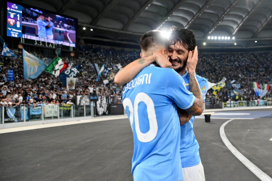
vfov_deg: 53.1
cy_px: 90
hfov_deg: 73.8
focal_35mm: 24
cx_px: 136
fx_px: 181
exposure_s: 1/800
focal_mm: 24
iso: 2500
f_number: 4
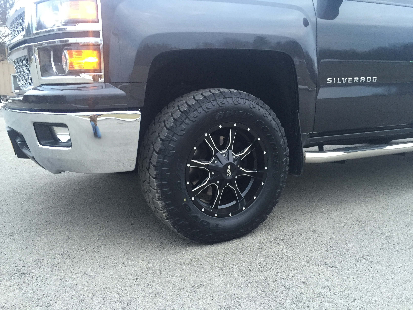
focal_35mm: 29
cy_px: 155
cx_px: 206
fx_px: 346
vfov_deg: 48.2
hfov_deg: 61.7
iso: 160
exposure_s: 1/30
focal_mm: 4.15
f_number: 2.2
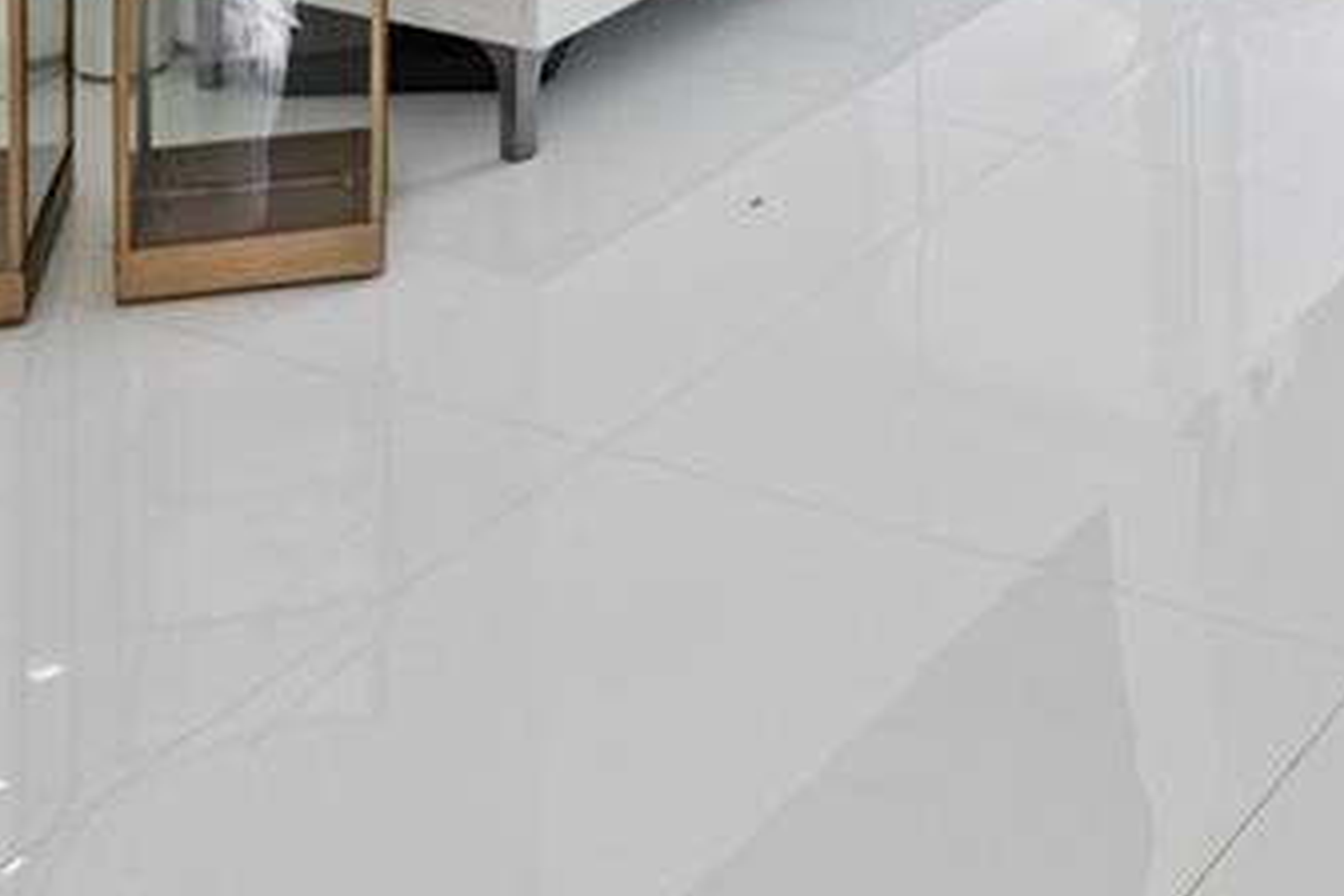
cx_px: 1172
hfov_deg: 24.4
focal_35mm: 81
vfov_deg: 13.3
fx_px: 3024
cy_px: -1126
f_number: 8
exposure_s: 1/25
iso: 200
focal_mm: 17
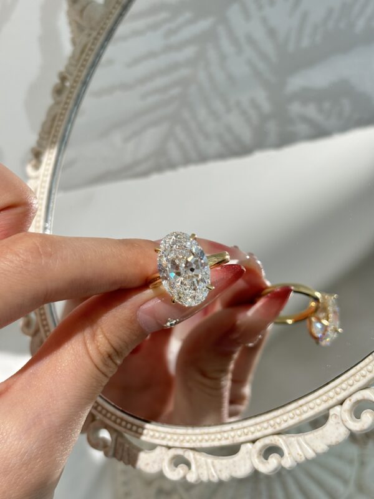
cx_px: 187
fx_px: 749
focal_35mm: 52
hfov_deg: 28.0
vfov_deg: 36.8
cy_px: 250
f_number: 1.6
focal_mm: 5.96
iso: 50
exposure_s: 1/172
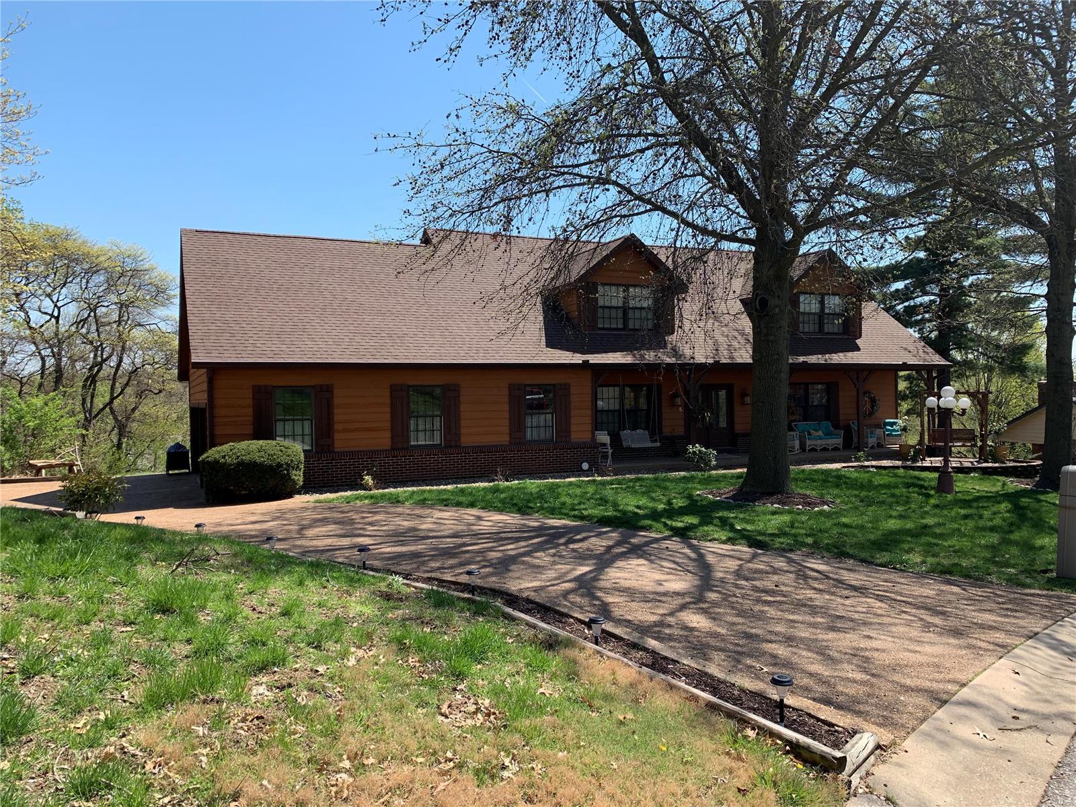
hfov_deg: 67.3
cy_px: 404
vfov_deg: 53.1
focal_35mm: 26
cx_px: 538
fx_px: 808
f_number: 1.8
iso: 25
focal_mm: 4.25
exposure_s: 1/1299
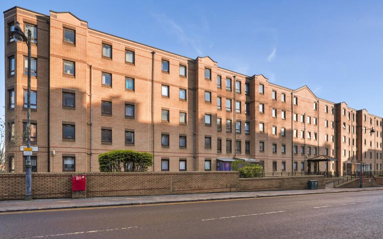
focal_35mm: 15
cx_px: 188
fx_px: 157
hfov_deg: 101.5
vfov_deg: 74.6
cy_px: 131
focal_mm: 14
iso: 125
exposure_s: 1/25
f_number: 10
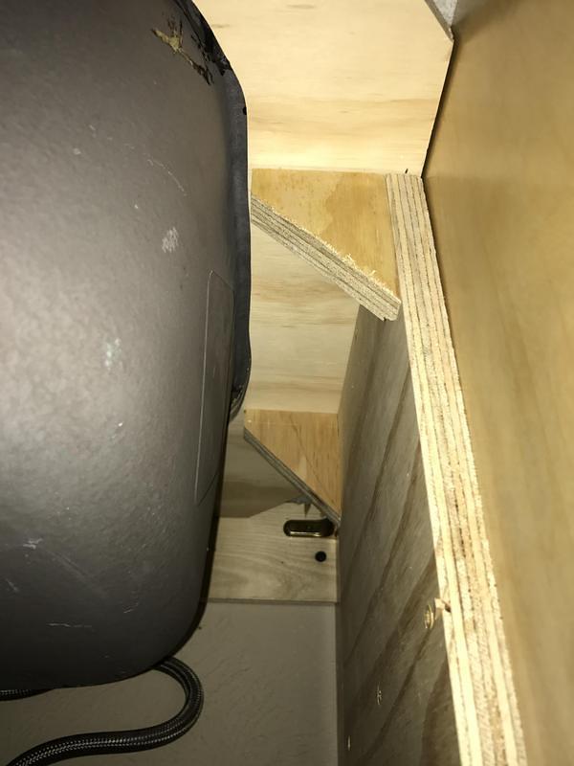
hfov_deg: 49.7
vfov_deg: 63.4
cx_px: 287
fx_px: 619
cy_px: 383
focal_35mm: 28
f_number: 1.8
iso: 20
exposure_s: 1/89
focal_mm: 3.99
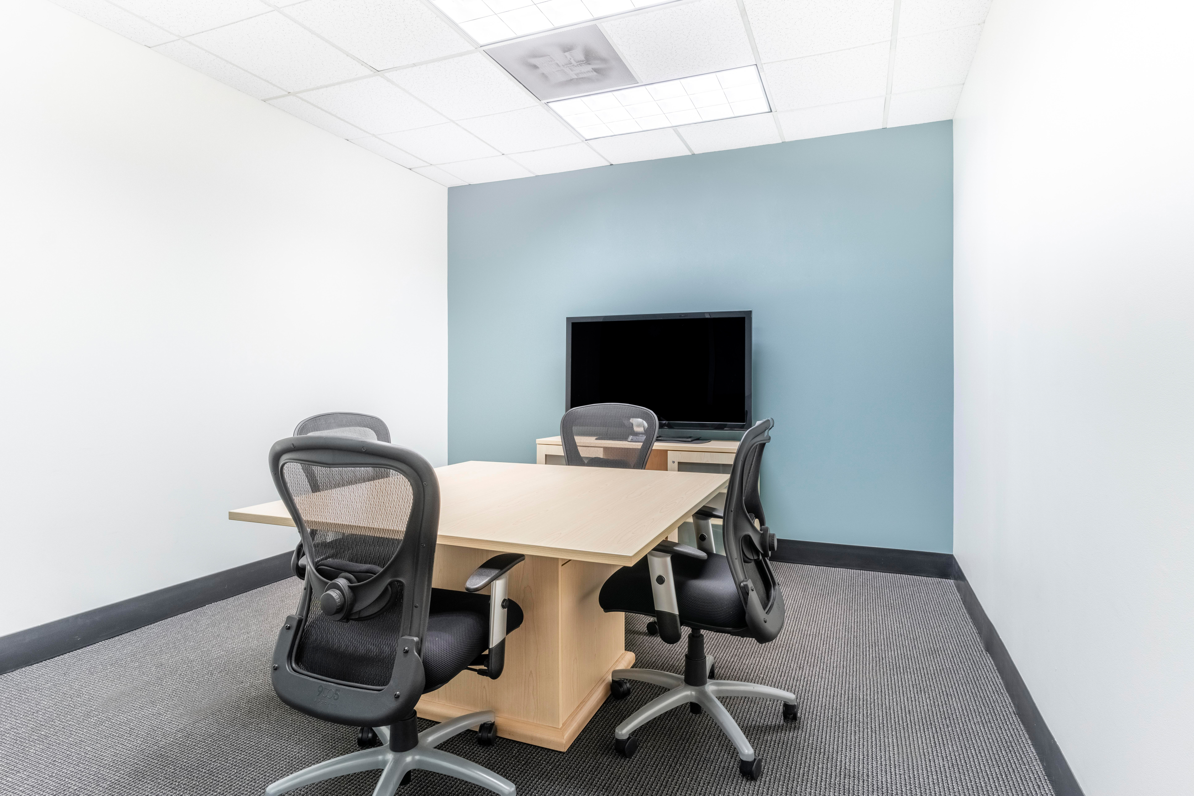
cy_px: 398
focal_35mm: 18
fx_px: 597
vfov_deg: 67.4
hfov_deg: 90.0
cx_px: 597
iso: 640
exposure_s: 1/80
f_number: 11
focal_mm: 18
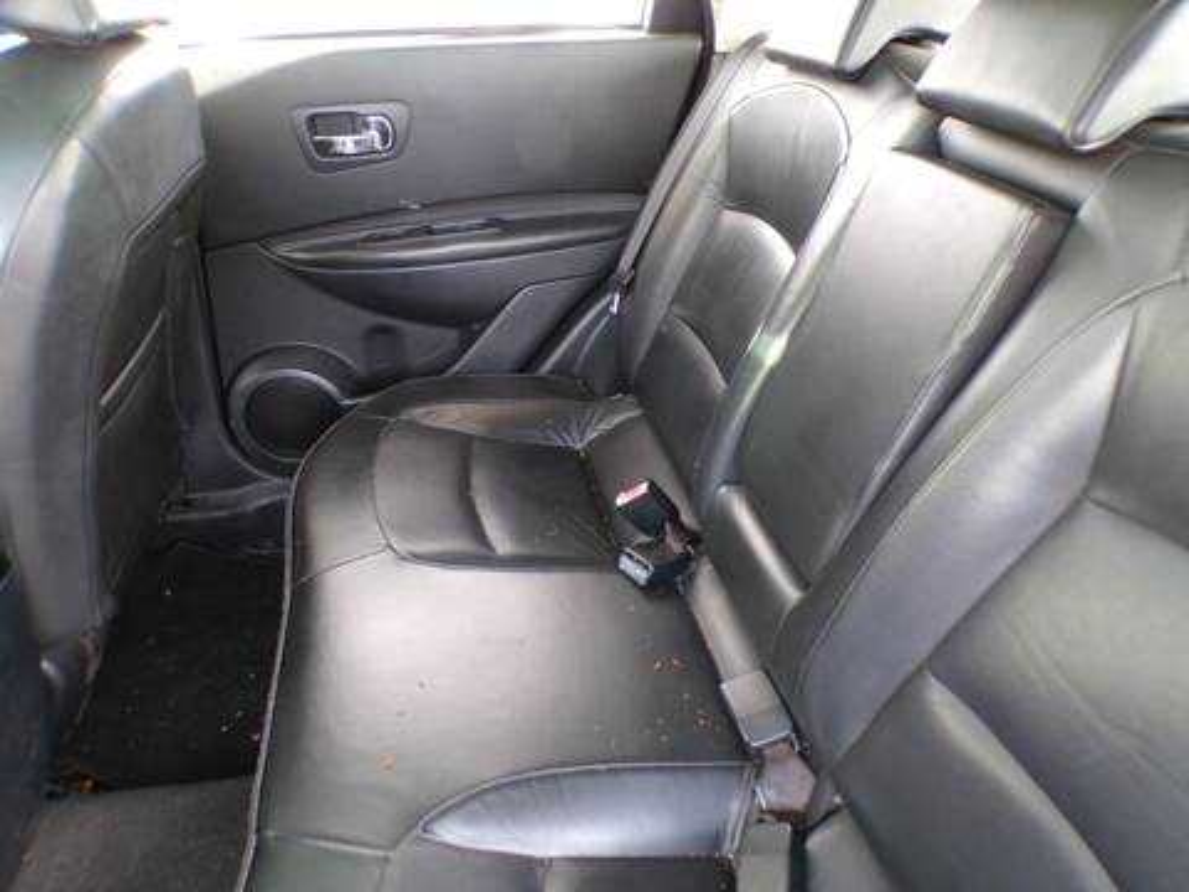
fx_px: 824
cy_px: 446
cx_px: 594
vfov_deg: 56.8
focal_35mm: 24
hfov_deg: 71.6
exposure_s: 1/20
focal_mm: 4.3
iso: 200
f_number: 3
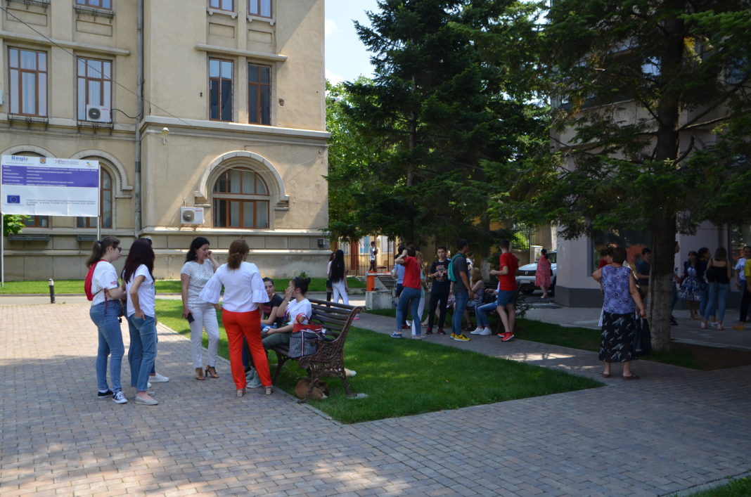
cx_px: 376
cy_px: 248
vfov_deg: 43.4
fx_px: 624
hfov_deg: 62.0
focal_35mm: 30
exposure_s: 1/640
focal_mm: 20
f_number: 4
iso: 160
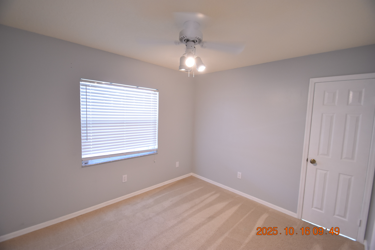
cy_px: 125
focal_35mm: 15
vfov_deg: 77.3
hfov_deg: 100.4
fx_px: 156
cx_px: 188
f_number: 3.5
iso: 800
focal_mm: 10
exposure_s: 1/20
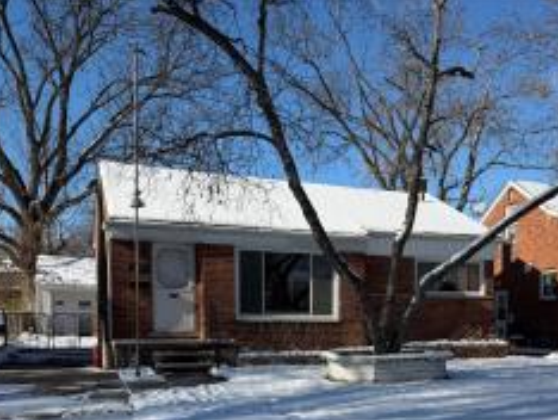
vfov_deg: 33.8
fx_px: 662
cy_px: 353
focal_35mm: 41
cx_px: 367
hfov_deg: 45.1
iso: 80
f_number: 1.78
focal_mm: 6.76
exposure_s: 1/6173
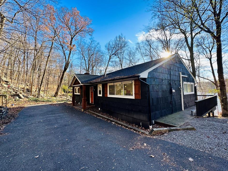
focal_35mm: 15
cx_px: 116
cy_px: 84
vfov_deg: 81.7
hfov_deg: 98.2
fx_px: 99
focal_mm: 2.22
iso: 40
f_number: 2.2
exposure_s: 1/458
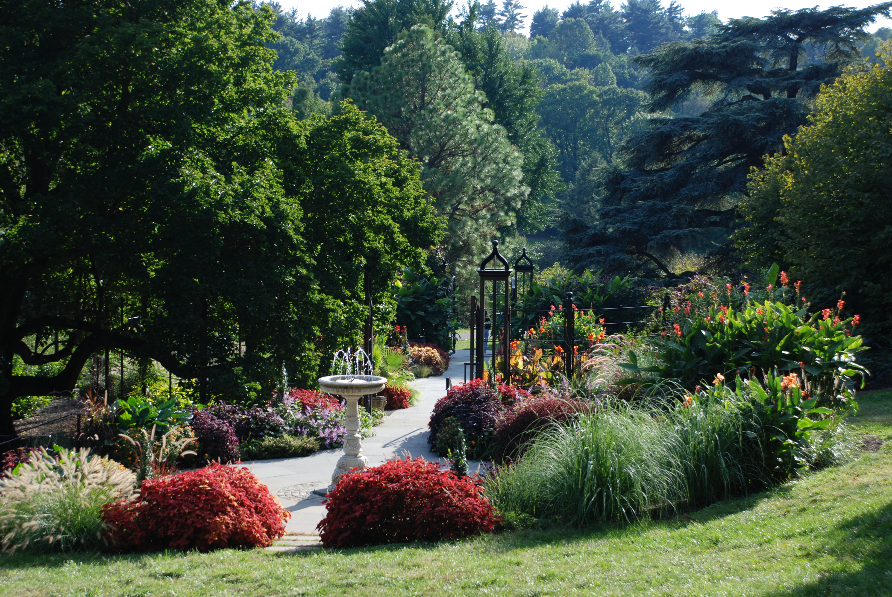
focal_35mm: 72
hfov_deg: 28.0
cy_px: 298
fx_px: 1786
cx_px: 446
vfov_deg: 19.0
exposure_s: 1/160
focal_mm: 48
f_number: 6.3
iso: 125
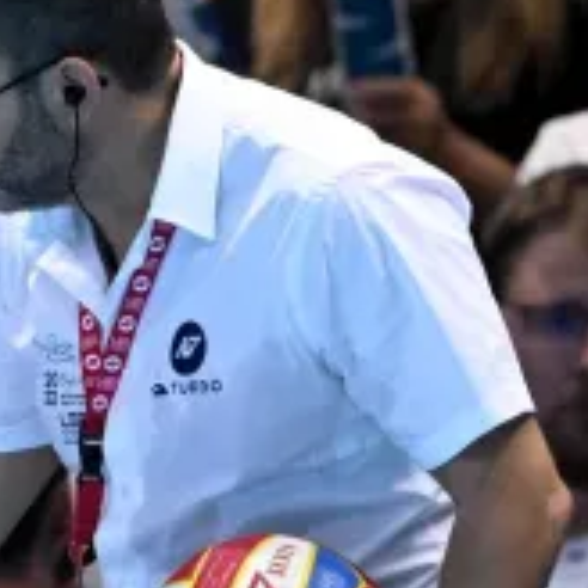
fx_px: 30364
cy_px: 626
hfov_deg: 1.1
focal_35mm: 1580
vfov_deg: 1.1
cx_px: -222
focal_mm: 400
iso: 5000
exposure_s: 1/1600
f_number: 4
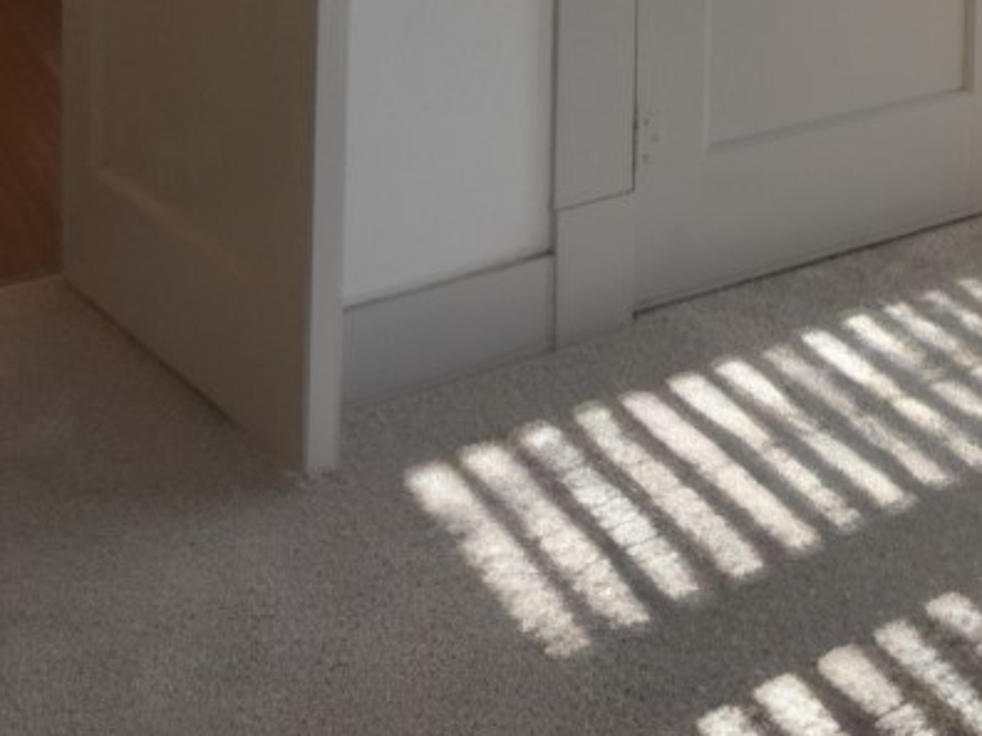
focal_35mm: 59
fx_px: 1674
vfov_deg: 20.6
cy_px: -419
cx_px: 1292
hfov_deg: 27.2
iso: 250
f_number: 5
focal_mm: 10
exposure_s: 1/200
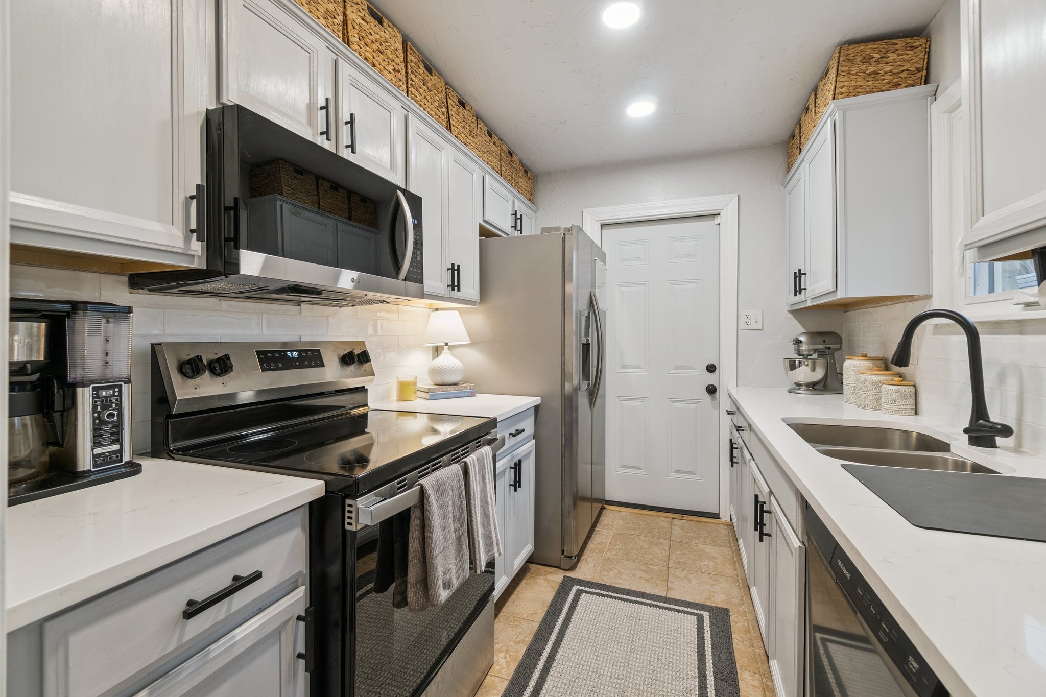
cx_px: 523
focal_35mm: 15
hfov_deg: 100.4
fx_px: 436
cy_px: 348
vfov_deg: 77.3
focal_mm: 10
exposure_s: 1/25
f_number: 6.3
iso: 200
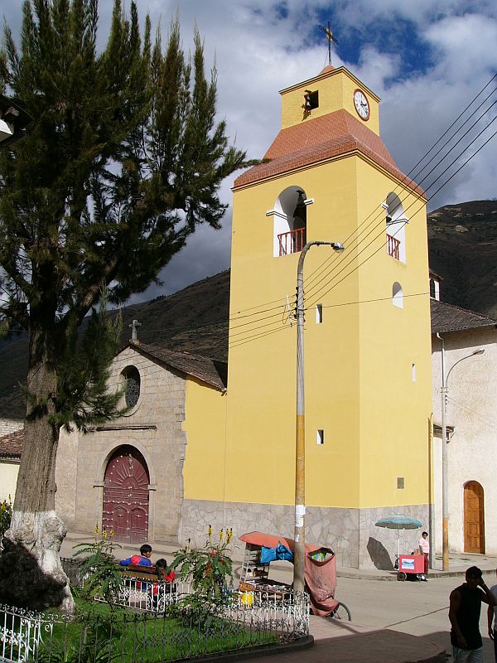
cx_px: 248
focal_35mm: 36
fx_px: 689
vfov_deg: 51.4
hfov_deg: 39.7
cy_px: 332
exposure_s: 1/640
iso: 50
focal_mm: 6
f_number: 5.6
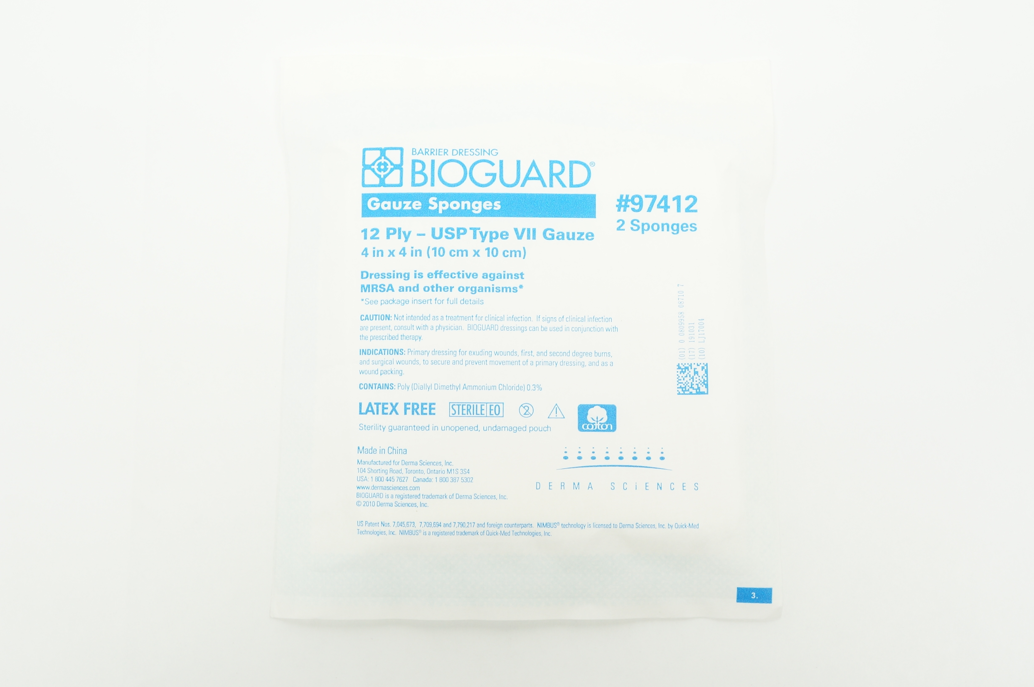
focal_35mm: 40
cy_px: 344
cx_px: 517
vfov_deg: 32.9
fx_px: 1162
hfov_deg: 48.0
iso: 400
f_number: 7.1
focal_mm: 27
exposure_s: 1/30
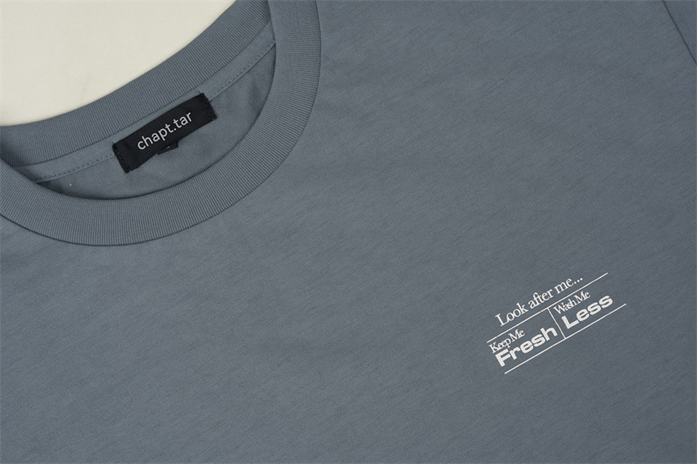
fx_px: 968
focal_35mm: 50
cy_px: 232
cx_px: 348
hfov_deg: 39.6
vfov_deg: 27.0
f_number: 2.8
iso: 100
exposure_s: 1/100
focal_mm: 50
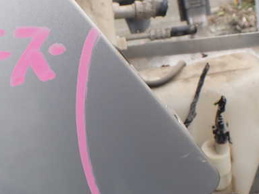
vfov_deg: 30.9
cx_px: 89
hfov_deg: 40.0
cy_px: 104
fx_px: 352
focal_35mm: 47
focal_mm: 5.4
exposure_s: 1/320
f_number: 3.2
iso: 100
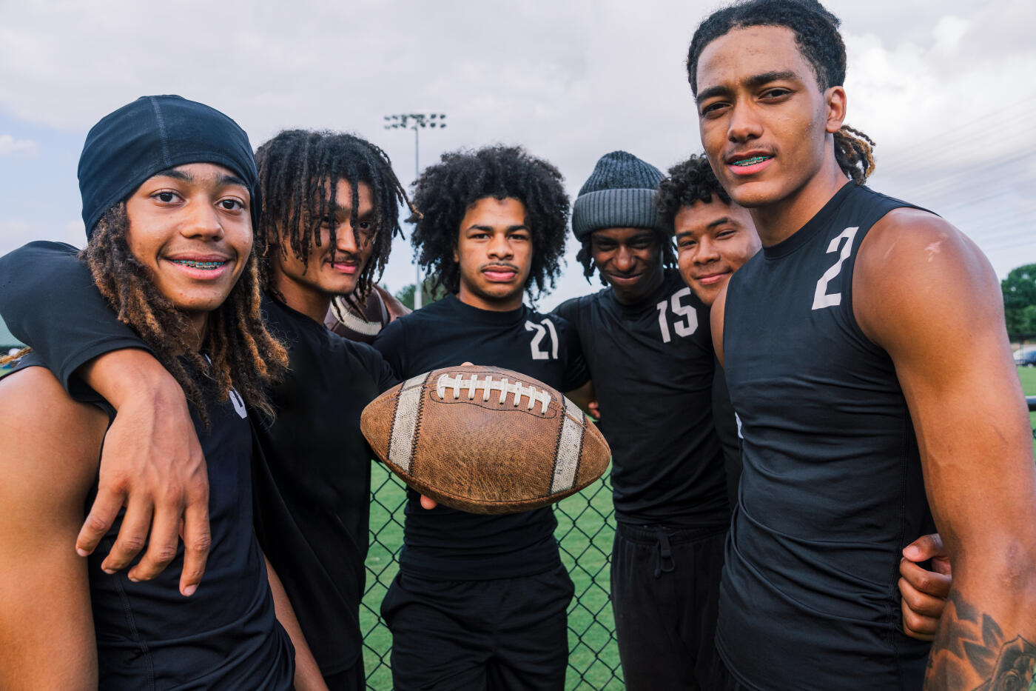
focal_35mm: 24
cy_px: 346
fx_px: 691
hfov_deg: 73.8
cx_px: 518
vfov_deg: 53.1
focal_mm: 24
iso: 400
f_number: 5
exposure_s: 1/800
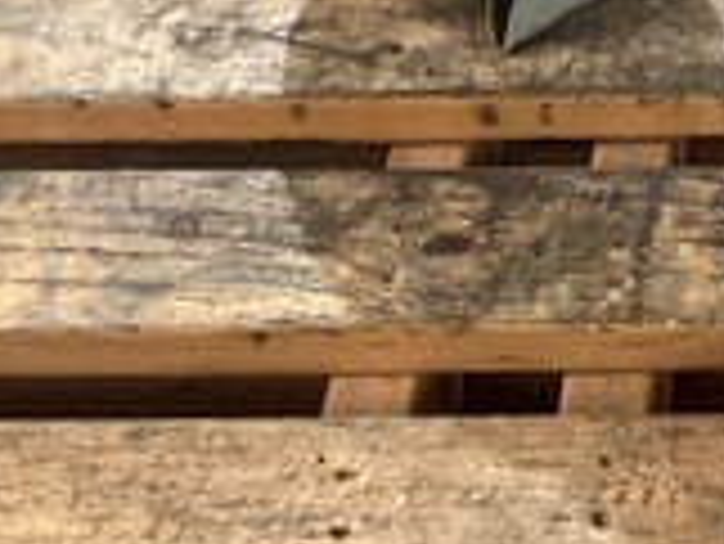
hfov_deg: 20.7
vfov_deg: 16.2
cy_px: 47
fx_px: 1884
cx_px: 796
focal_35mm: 90
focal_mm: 3
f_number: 1.8
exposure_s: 1/33
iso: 200
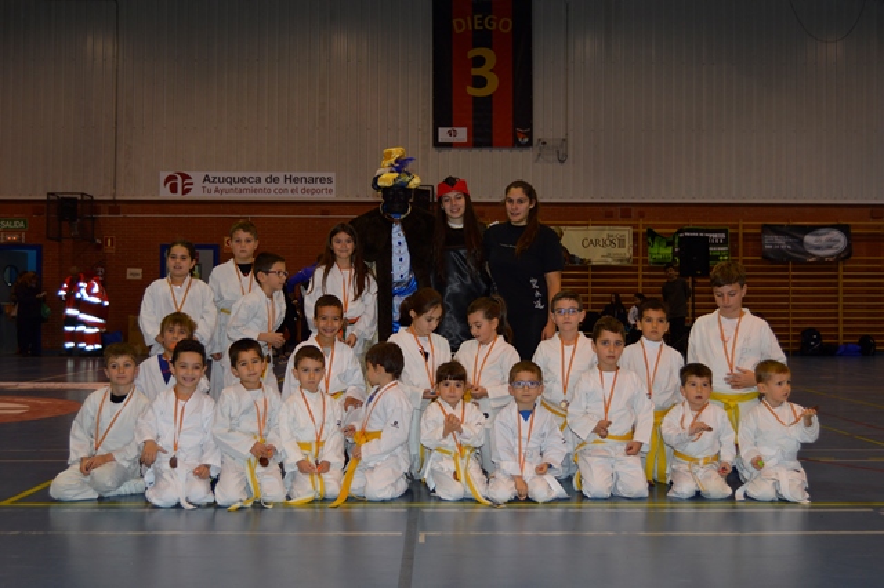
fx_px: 1104
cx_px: 442
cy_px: 294
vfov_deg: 29.8
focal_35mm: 45
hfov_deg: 43.6
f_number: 4.2
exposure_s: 1/60
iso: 400
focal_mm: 30
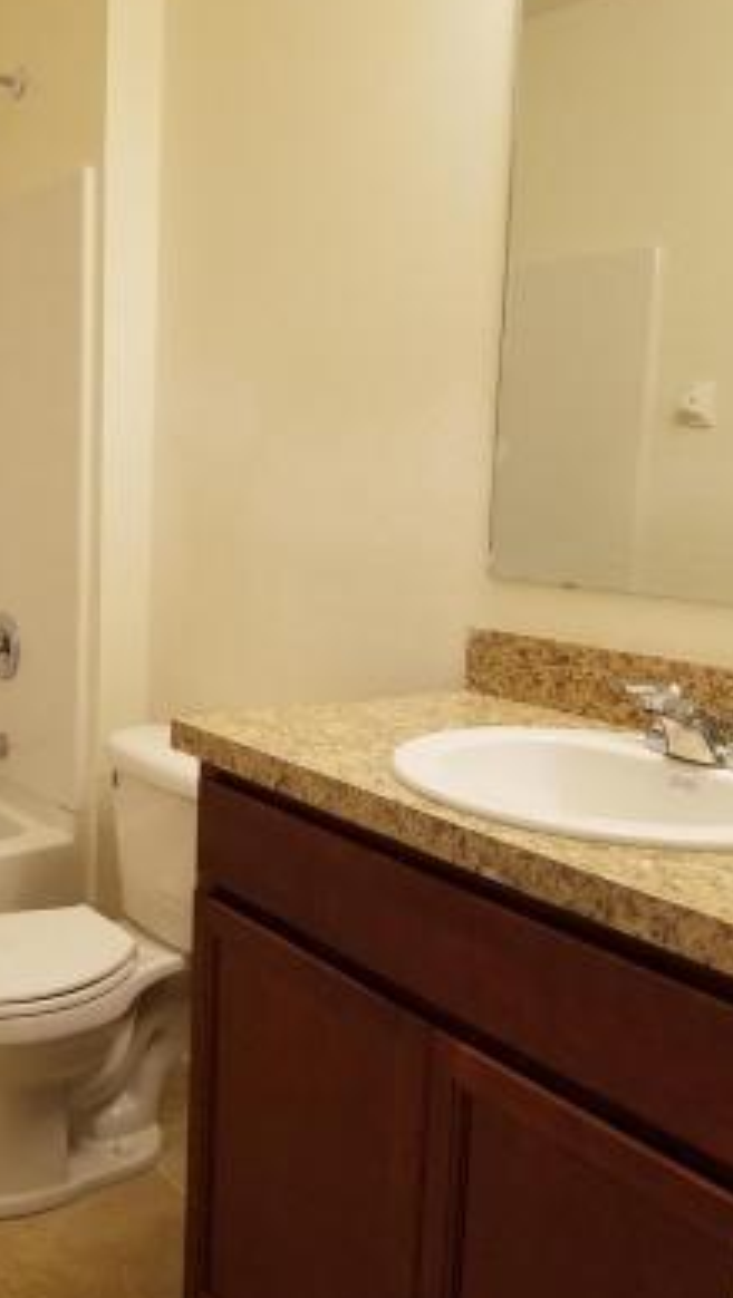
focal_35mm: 35
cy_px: 595
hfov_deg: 32.8
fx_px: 1206
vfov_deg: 56.5
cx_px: 141
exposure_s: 1/60
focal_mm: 4.2
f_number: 1.7
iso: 160
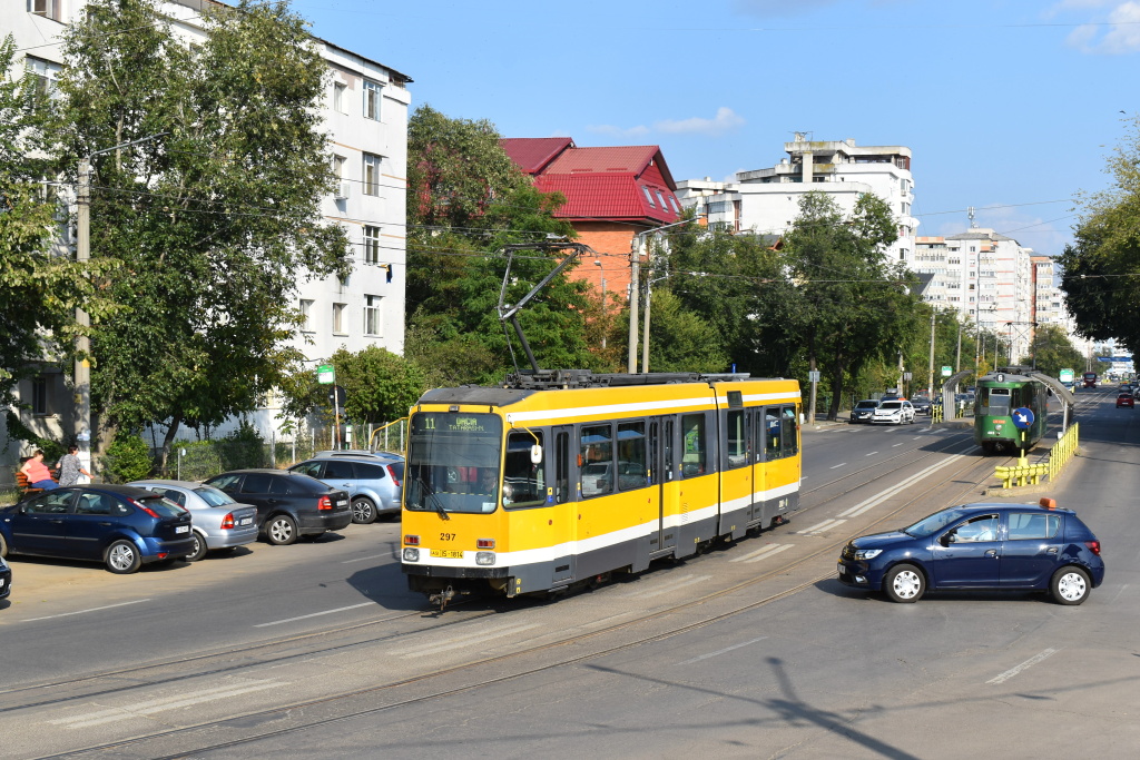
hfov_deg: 35.0
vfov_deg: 23.8
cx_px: 570
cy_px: 380
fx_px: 1805
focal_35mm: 57
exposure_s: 1/400
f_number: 10
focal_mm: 38
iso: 200
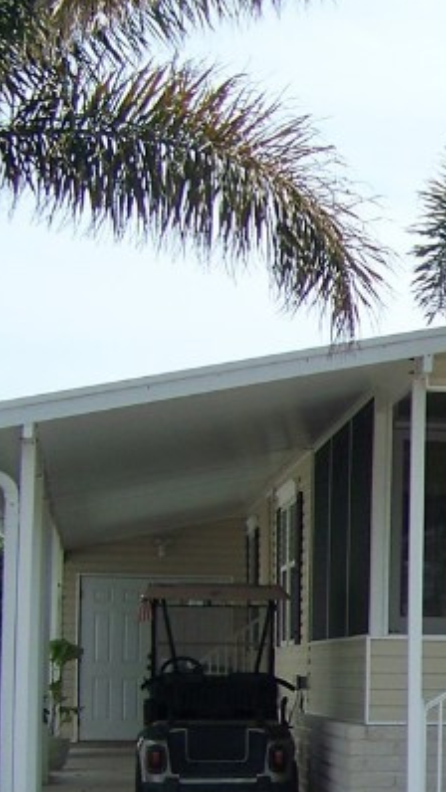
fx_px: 2123
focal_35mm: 101
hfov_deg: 11.0
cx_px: 854
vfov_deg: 20.9
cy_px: 657
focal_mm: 5.85
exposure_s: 1/640
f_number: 2.8
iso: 64
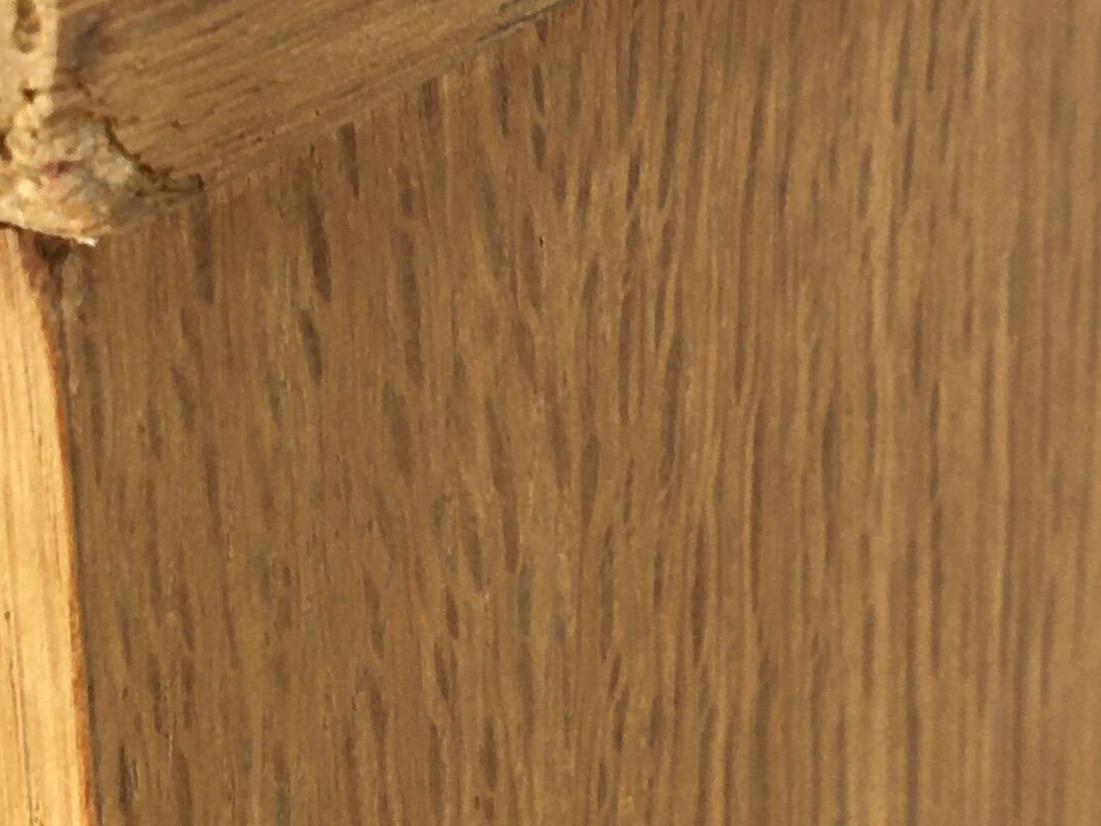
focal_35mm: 108
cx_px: 790
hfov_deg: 18.1
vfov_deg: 13.6
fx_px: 3435
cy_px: 191
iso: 25
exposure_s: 1/180
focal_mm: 4.15
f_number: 2.2
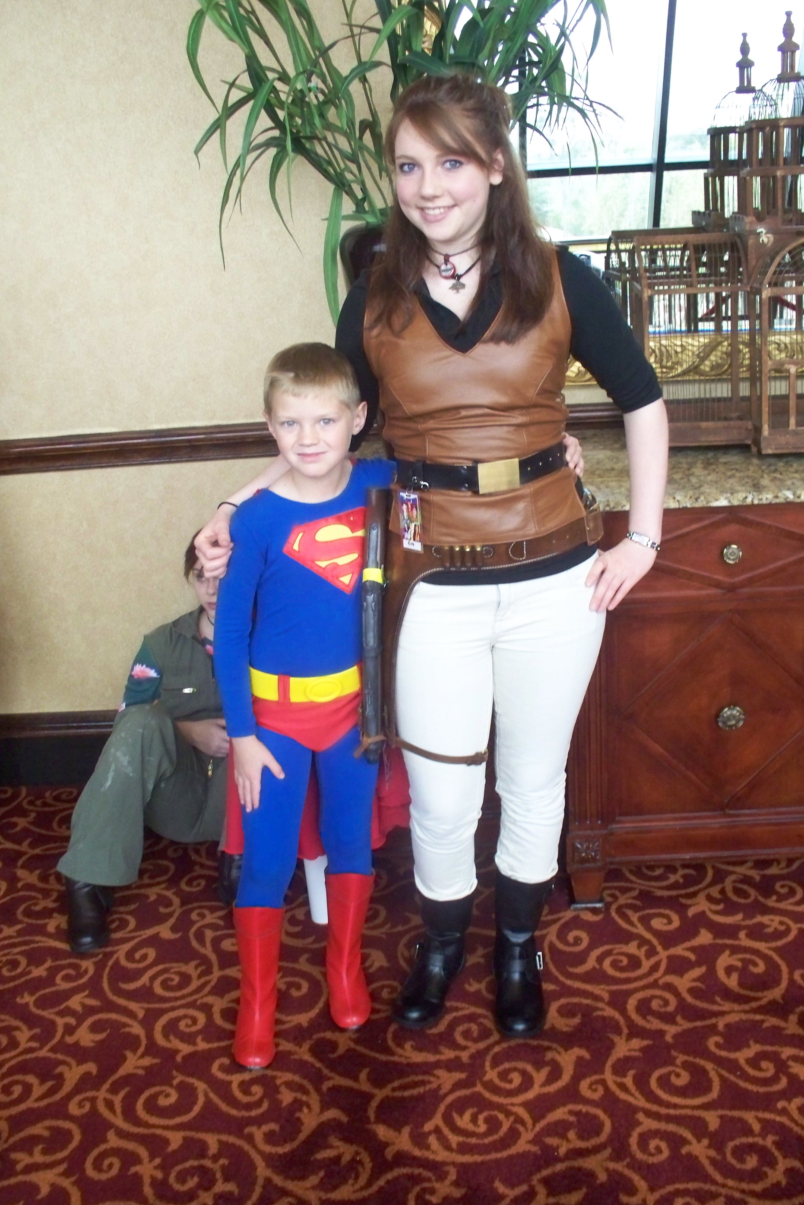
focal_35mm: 38
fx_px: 1273
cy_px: 597
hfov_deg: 35.1
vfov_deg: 50.7
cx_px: 421
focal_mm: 7.54
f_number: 2.8
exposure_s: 1/60
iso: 400
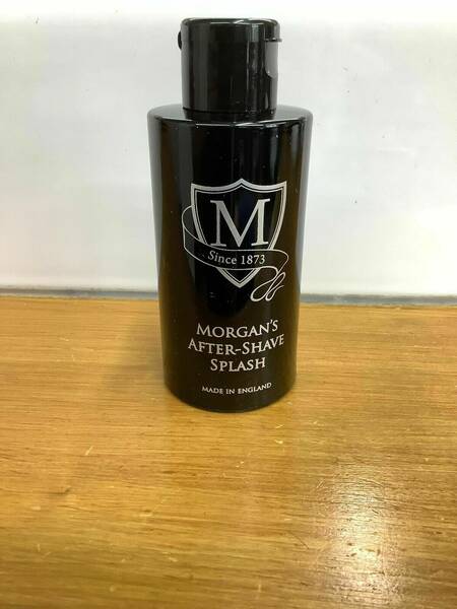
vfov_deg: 58.4
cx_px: 228
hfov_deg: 45.4
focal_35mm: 31
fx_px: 546
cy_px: 304
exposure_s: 1/60
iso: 160
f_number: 2.4
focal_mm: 3.3
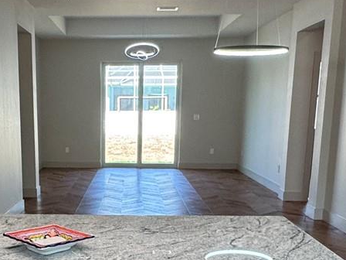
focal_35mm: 50
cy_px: 219
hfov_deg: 37.5
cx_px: 97
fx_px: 500
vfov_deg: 28.3
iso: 125
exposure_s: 1/120
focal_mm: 2.22
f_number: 2.2
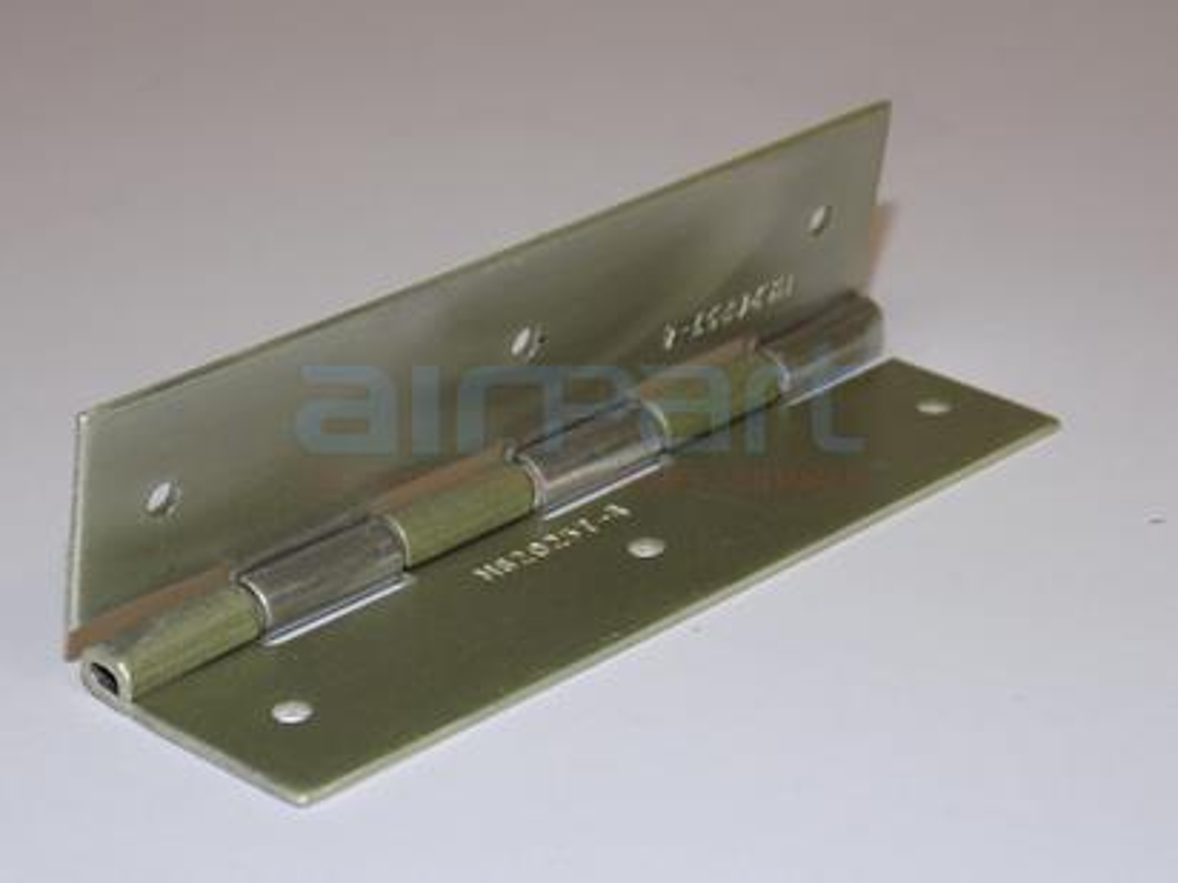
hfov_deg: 20.2
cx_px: 589
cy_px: 442
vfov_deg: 15.2
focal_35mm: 97
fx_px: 3301
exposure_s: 1/30
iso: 200
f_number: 4.6
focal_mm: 17.2
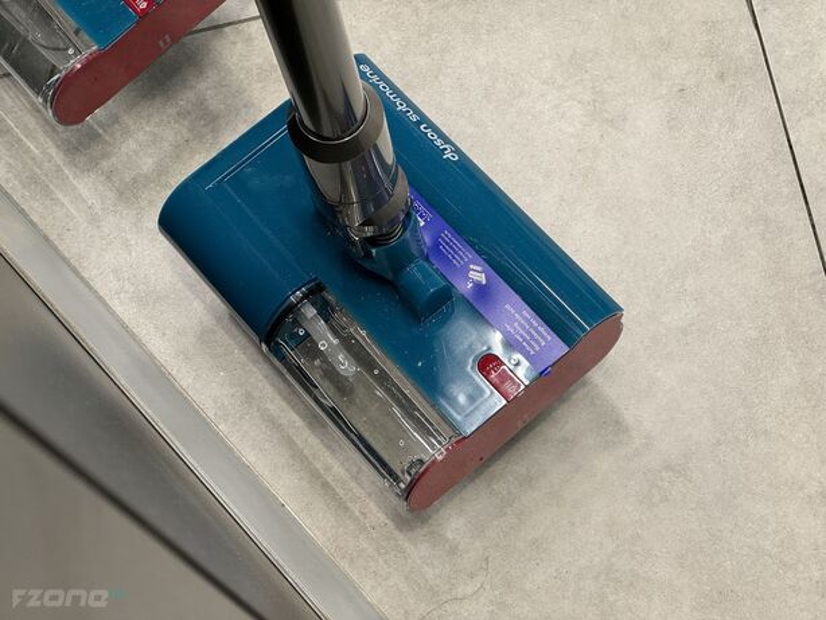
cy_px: 310
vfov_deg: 19.2
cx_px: 413
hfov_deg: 25.3
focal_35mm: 77
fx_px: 1838
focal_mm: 9
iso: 250
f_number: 2.8
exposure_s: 1/52
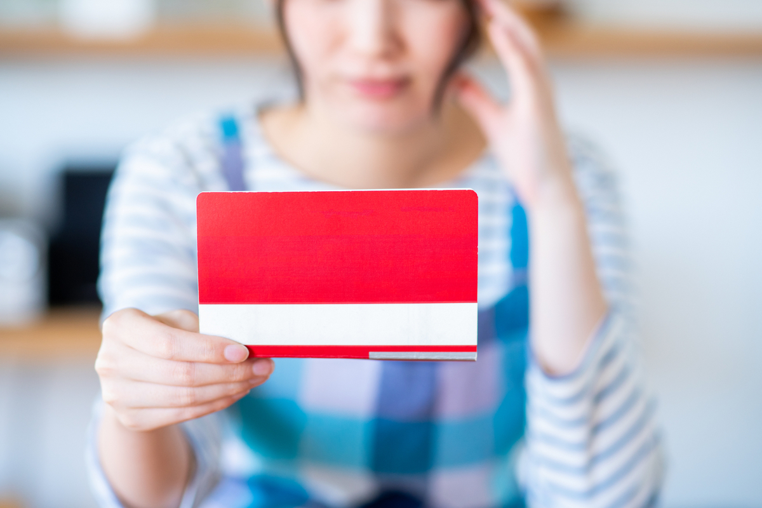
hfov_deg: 23.9
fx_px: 1799
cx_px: 381
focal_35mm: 85
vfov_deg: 16.1
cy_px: 254
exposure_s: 1/125
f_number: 2.8
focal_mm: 85
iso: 640
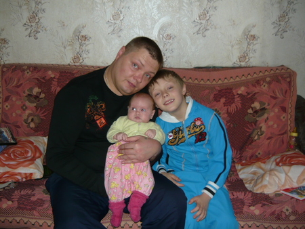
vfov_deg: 43.0
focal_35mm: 33
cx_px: 152
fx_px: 291
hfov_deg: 55.3
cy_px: 114
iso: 100
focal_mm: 5.5
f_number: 2.8
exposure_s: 1/30
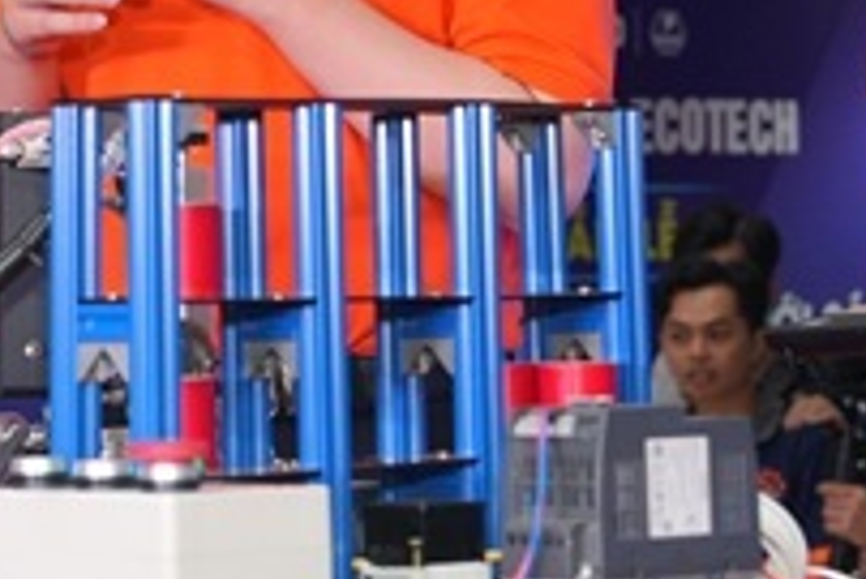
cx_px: 94
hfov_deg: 10.8
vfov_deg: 7.2
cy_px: -96
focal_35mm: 190
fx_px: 4574
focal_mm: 48
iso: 1000
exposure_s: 1/200
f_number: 4.5
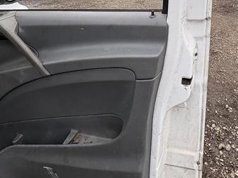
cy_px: -2
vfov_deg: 34.9
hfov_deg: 49.3
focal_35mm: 37
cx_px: 158
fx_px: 254
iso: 40
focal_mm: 2.22
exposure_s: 1/131
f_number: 2.2
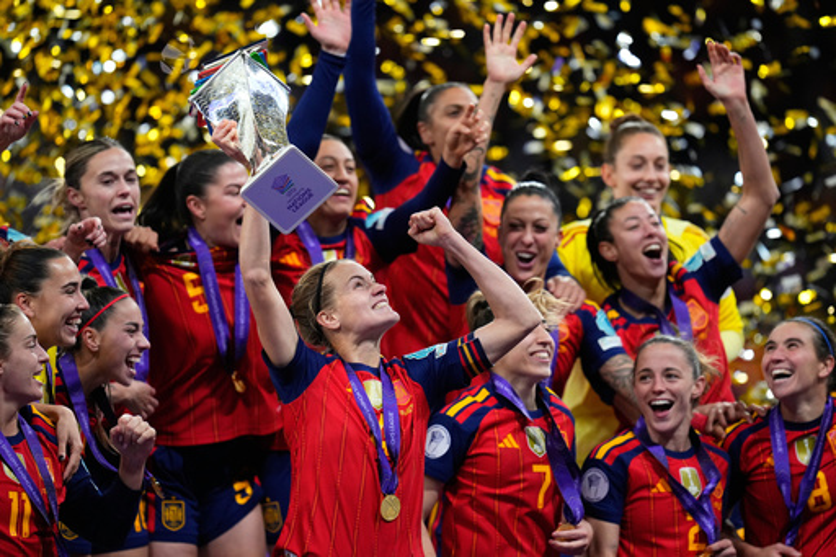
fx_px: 9285
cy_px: 278
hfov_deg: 5.2
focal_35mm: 400
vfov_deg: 3.4
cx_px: 418
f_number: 3.2
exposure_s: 1/2000
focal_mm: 400
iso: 2500
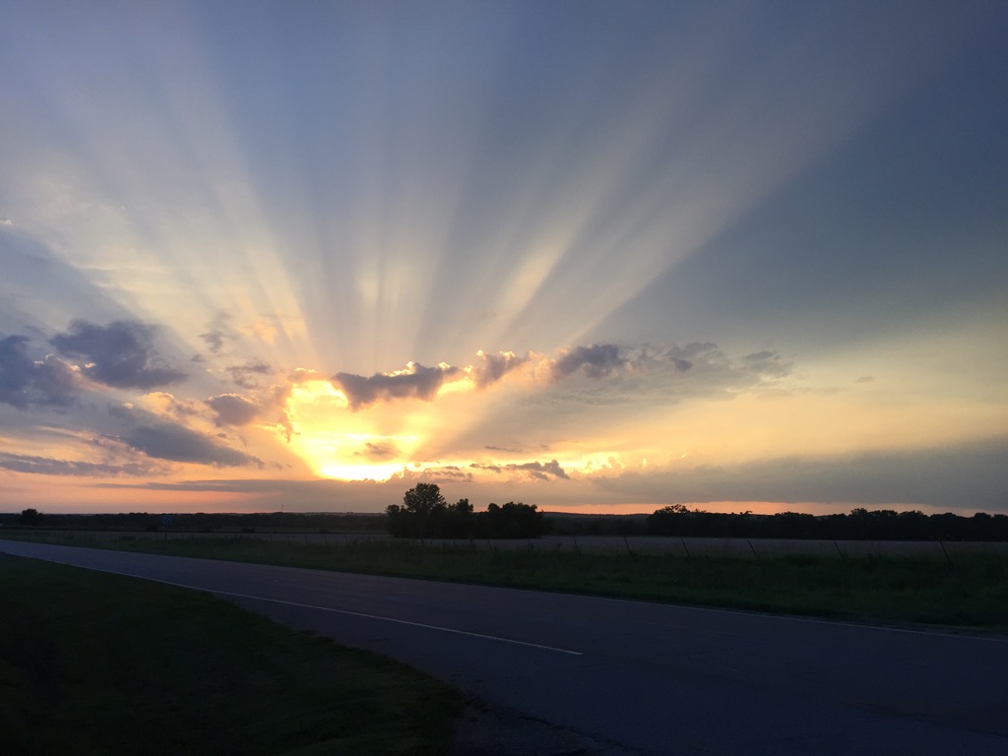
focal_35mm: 29
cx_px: 504
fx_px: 844
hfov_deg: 61.7
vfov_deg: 48.2
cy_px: 378
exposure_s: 1/120
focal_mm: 4.15
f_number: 2.2
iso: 50
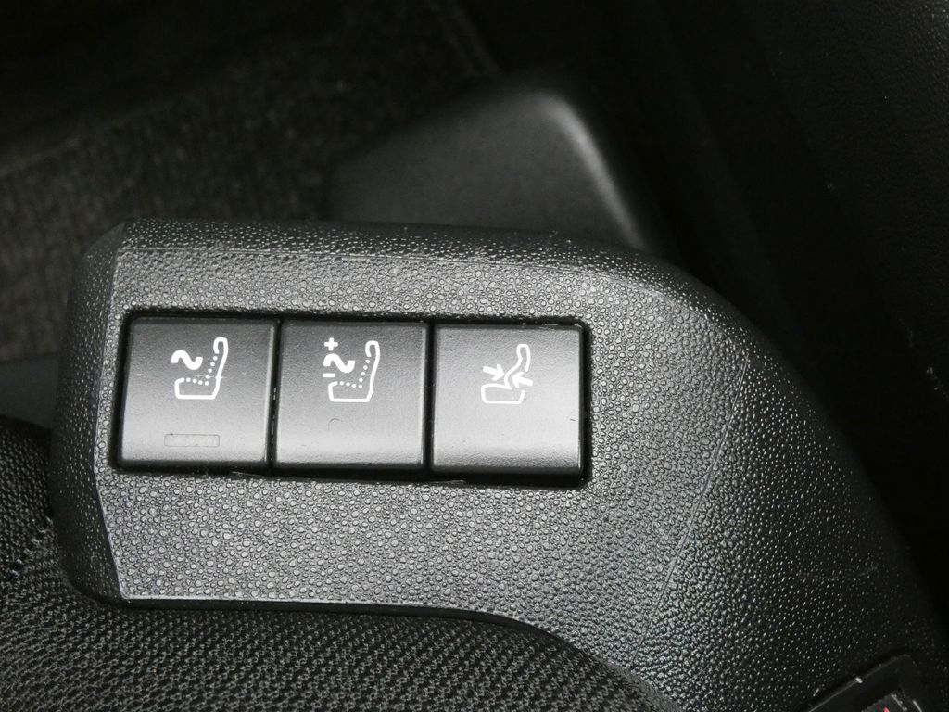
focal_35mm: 53
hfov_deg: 36.2
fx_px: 1453
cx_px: 474
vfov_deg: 27.5
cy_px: 356
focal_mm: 9.5
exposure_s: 1/80
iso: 1000
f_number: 5.6
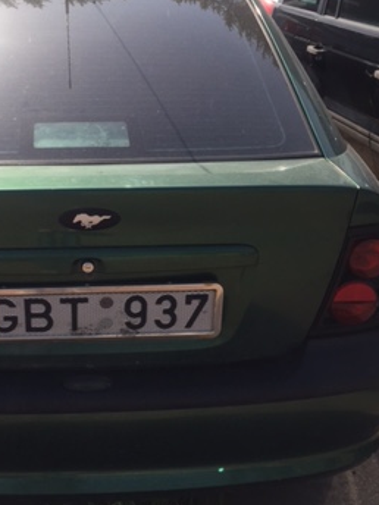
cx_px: 75
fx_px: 788
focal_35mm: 54
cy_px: 255
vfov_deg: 35.5
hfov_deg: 26.5
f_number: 2.2
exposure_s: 1/1236
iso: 32
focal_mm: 4.15
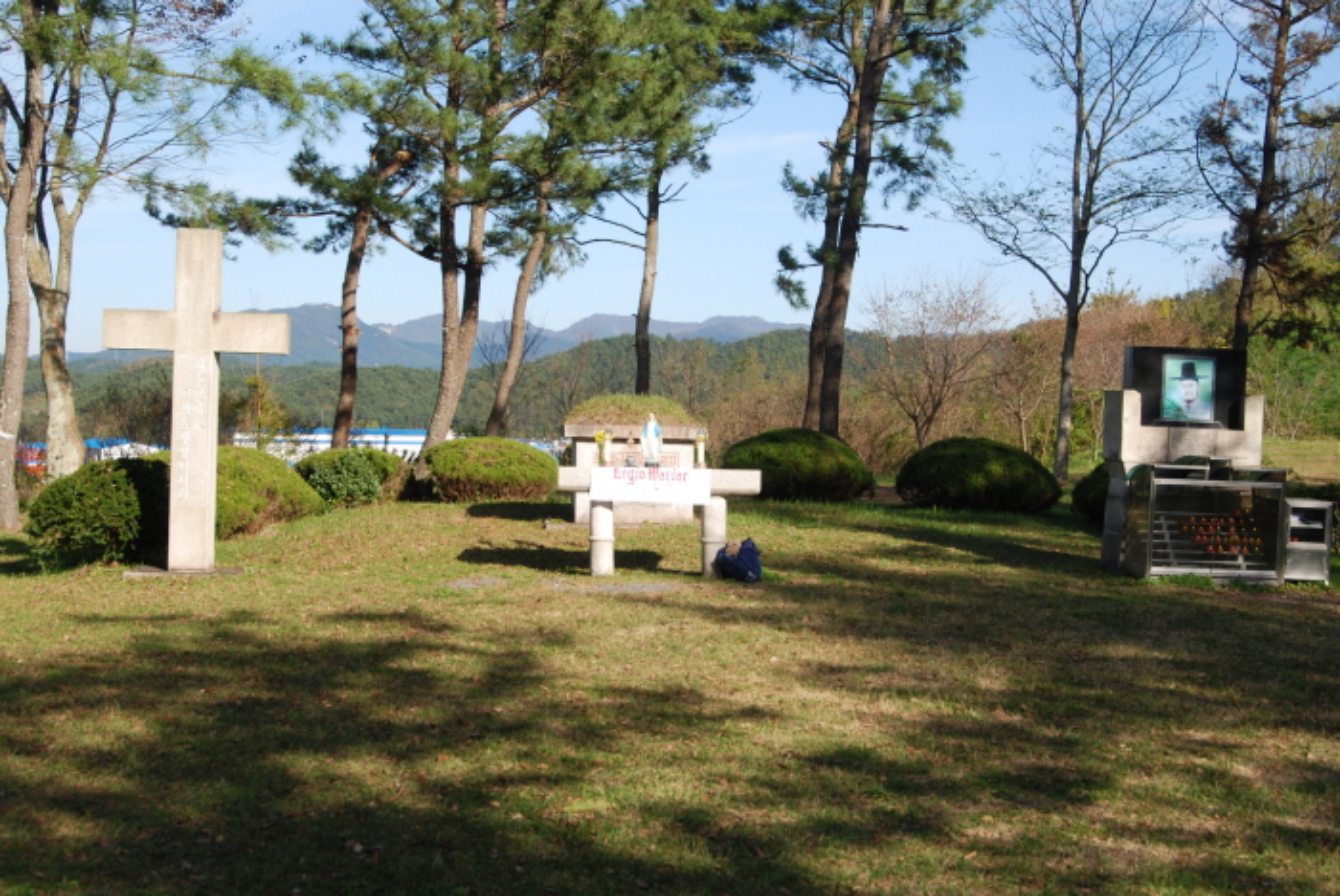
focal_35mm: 52
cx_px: 670
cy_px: 448
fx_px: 1956
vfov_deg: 25.8
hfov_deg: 37.8
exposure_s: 1/250
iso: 200
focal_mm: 35
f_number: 8
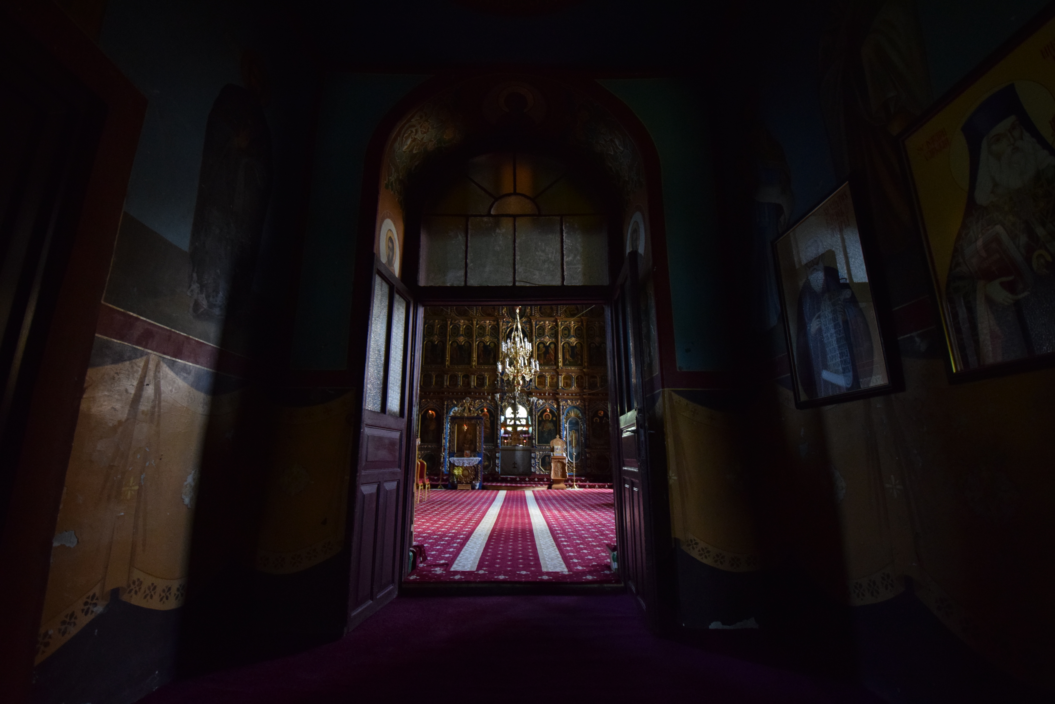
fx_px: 440
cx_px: 528
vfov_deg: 77.4
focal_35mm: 15
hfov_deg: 100.4
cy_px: 352
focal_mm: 10
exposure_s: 1/100
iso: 1600
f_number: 3.5
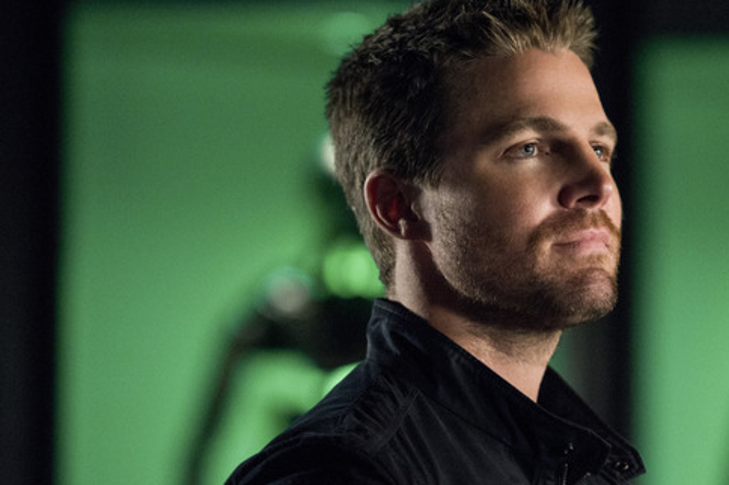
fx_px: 5221
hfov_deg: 8.0
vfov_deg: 5.3
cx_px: 584
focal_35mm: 258
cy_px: 262
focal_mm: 160
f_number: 2.8
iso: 4000
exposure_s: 1/80
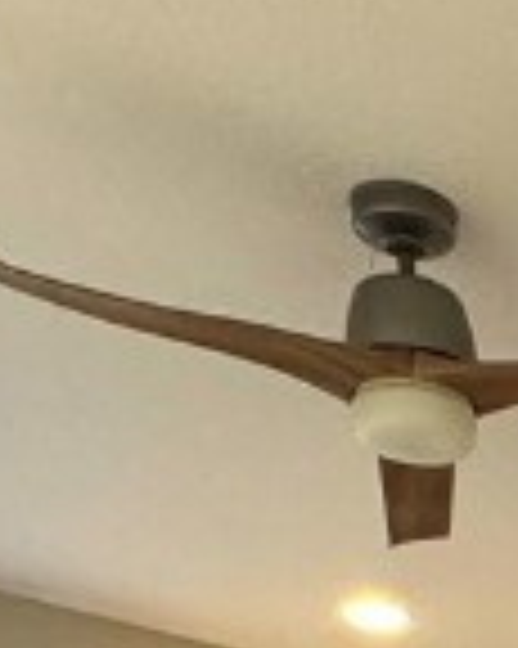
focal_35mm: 97
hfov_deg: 13.2
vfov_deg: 14.9
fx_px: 1861
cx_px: 1095
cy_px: 1408
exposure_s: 1/120
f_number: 2.2
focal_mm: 2.22
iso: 250
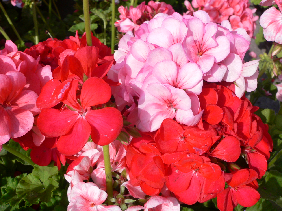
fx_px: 285
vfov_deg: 40.7
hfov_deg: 52.6
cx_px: 141
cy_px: 106
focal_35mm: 35
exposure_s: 1/250
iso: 80
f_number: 5.6
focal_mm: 5.8
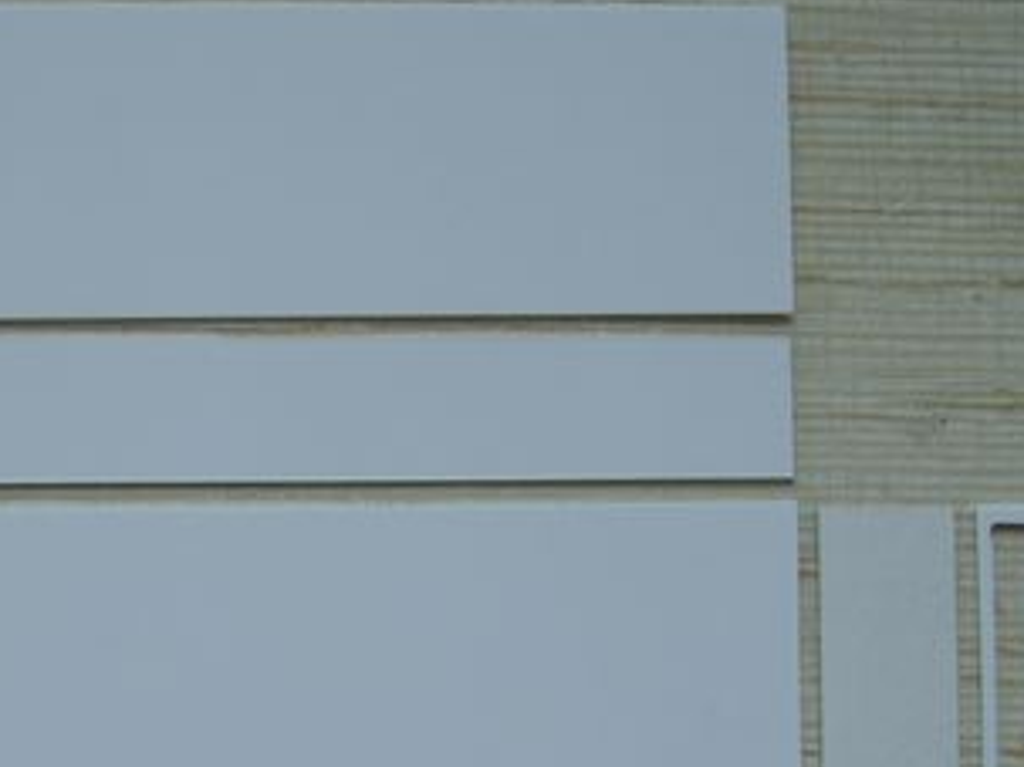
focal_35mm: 74
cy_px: 527
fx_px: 2188
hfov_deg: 26.2
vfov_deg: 19.8
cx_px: 338
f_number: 2.8
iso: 50
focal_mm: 7.4
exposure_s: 1/350
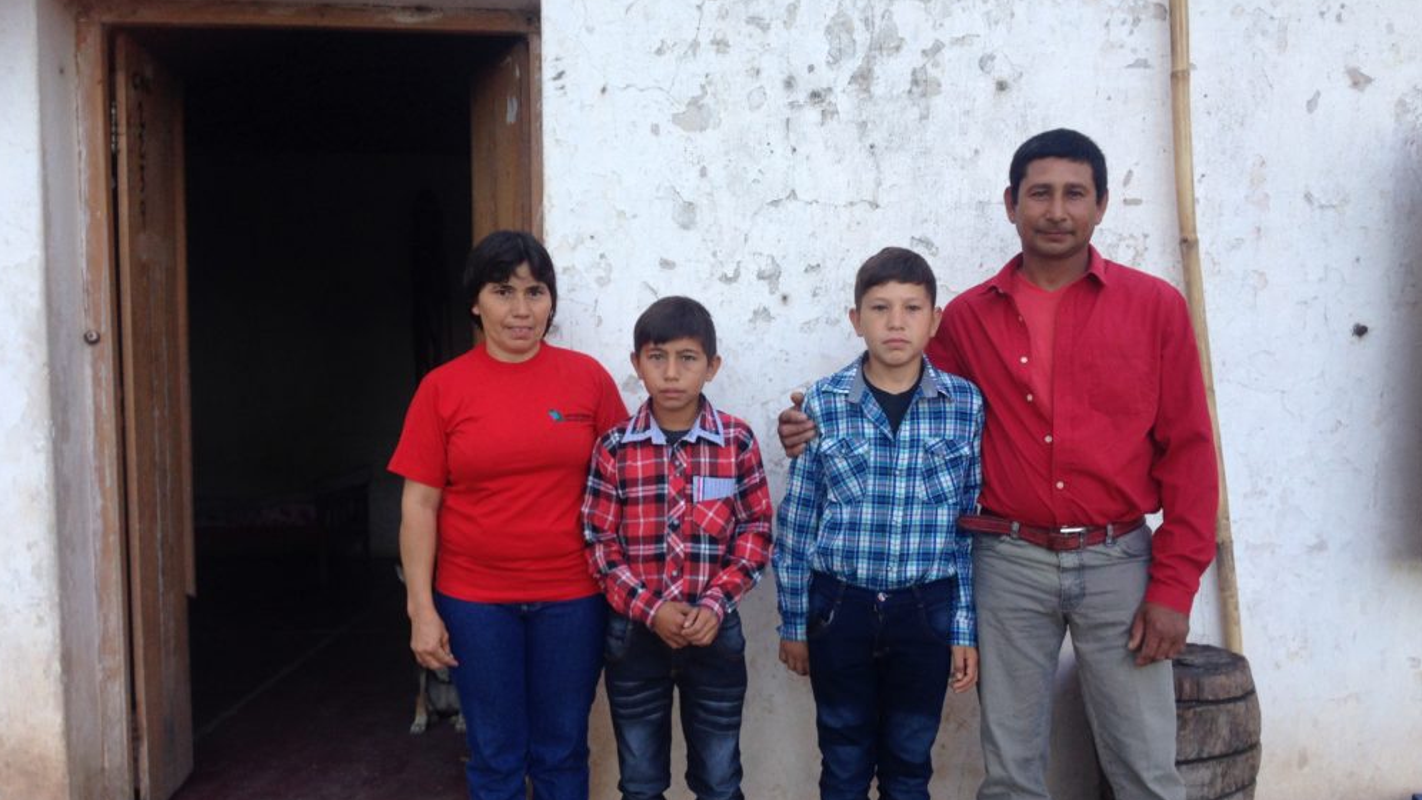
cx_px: 717
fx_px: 1395
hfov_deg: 54.0
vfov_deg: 31.9
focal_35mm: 37
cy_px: 487
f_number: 2.4
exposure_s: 1/120
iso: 64
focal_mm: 4.12
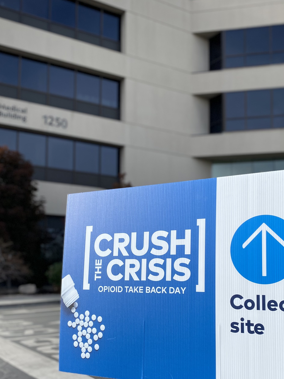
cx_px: 155
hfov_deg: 34.3
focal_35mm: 42
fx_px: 459
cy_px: 240
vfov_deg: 44.4
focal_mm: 4.25
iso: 32
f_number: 1.8
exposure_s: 1/1522
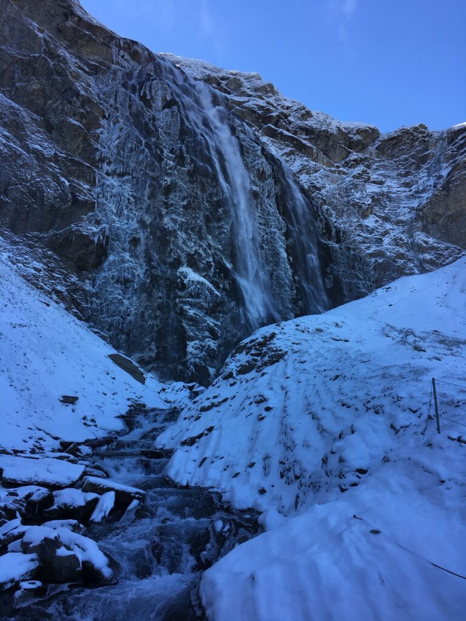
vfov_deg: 61.7
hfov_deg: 48.2
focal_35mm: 29
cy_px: 310
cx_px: 233
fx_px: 521
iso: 25
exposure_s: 1/382
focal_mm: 4.15
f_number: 2.2
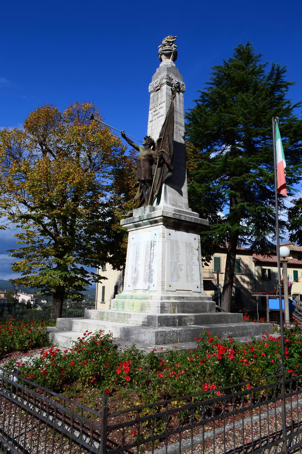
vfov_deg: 67.4
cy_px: 227
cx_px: 151
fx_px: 340
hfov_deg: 47.9
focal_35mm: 27
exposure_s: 1/50
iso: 100
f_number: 20
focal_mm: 18
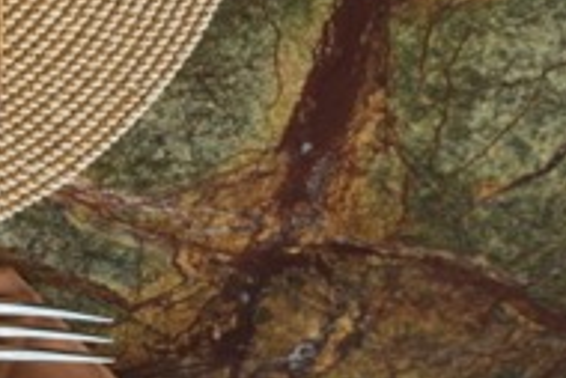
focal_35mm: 118
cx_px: -176
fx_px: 1857
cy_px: -79
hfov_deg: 16.4
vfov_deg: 11.4
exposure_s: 1/1000
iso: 200
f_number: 2.8
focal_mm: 35
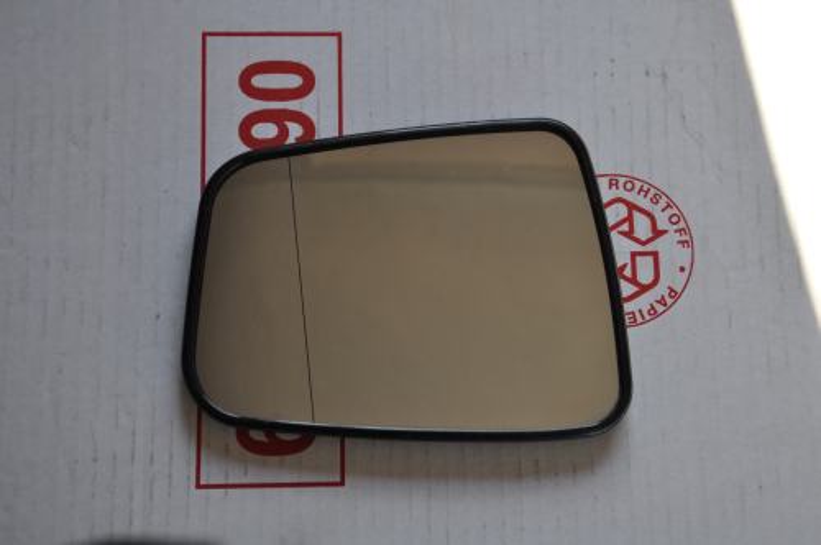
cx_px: 410
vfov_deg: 18.9
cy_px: 272
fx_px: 1640
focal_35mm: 72
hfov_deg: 28.1
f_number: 5.6
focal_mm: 48
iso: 360
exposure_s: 1/125
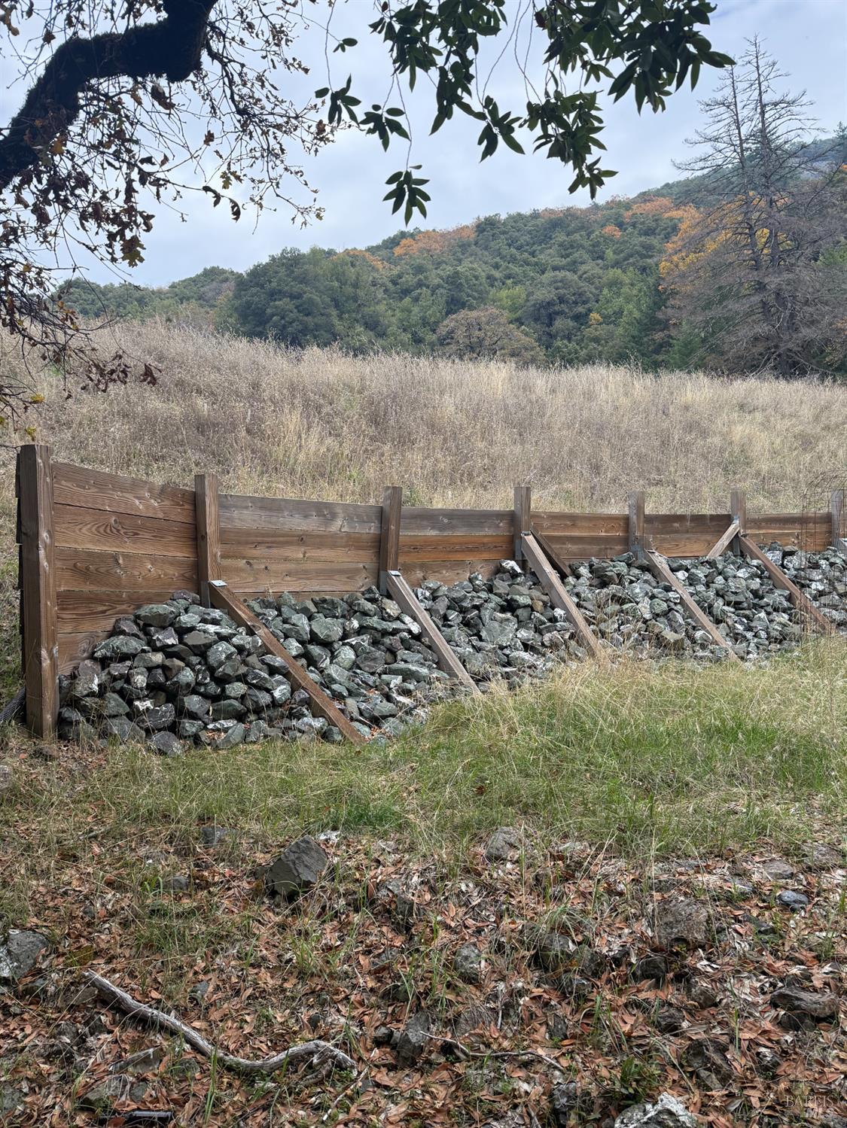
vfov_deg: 71.6
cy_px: 564
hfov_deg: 56.8
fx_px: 783
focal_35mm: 24
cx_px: 424
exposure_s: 1/1618
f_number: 1.78
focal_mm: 6.76
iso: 100
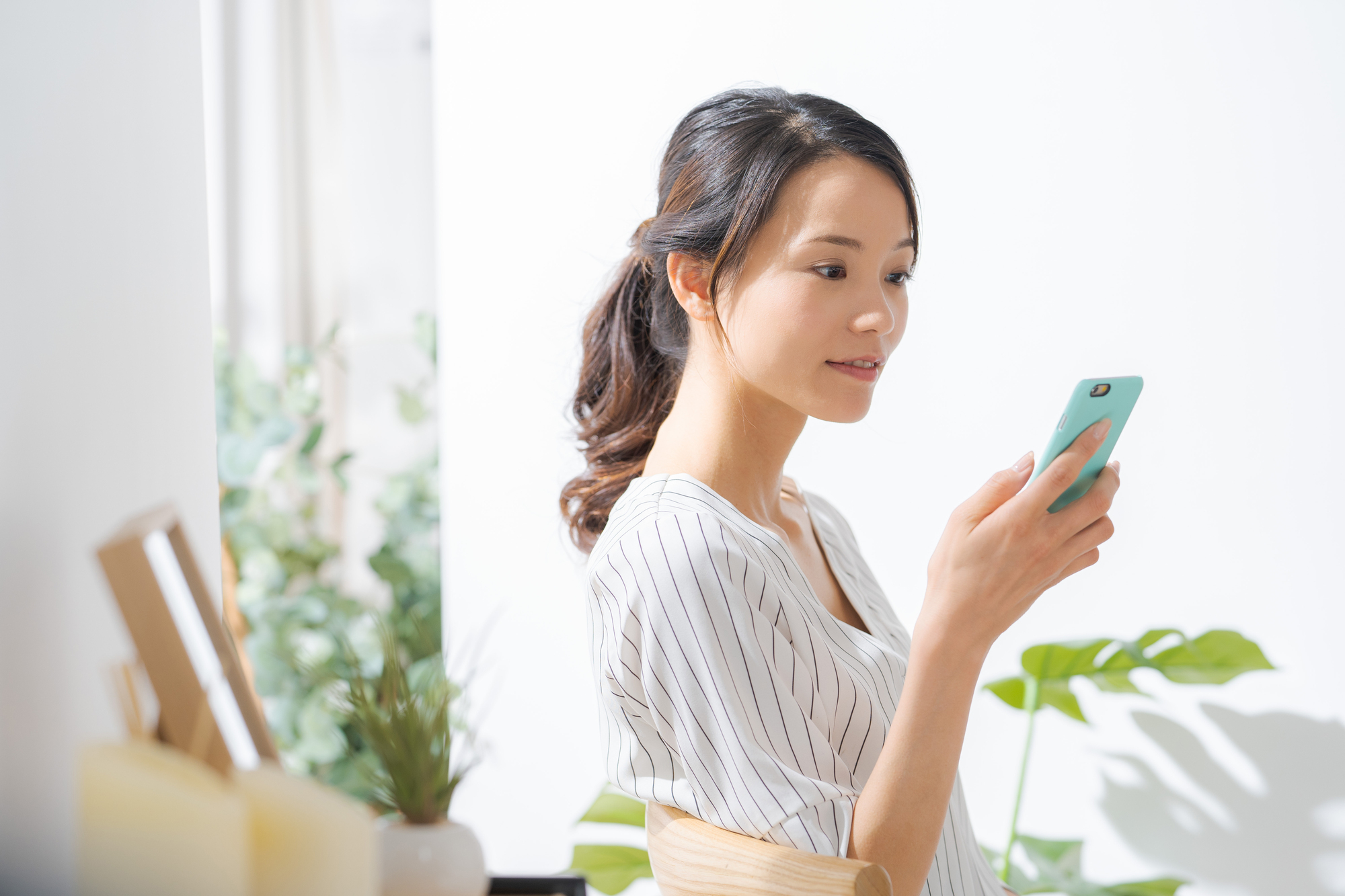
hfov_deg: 15.2
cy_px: 448
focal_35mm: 135
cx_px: 672
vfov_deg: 10.2
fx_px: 5043
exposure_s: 1/250
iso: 250
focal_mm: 135
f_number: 2.8
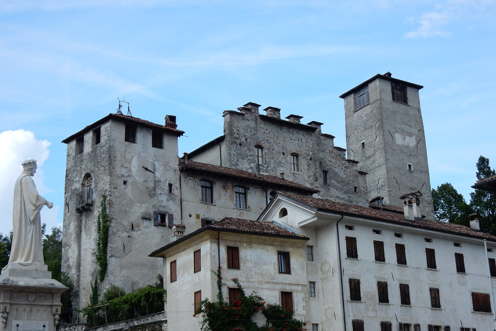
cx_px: 248
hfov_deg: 31.9
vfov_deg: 21.6
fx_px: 868
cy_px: 176
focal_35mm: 63
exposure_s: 1/640
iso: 125
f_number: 4.5
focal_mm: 10.7
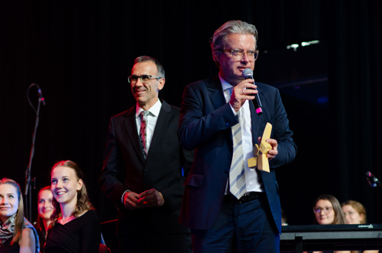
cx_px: 191
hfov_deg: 16.1
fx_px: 1350
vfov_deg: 10.7
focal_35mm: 128
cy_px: 126
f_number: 2.8
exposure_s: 1/200
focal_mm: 85
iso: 1000
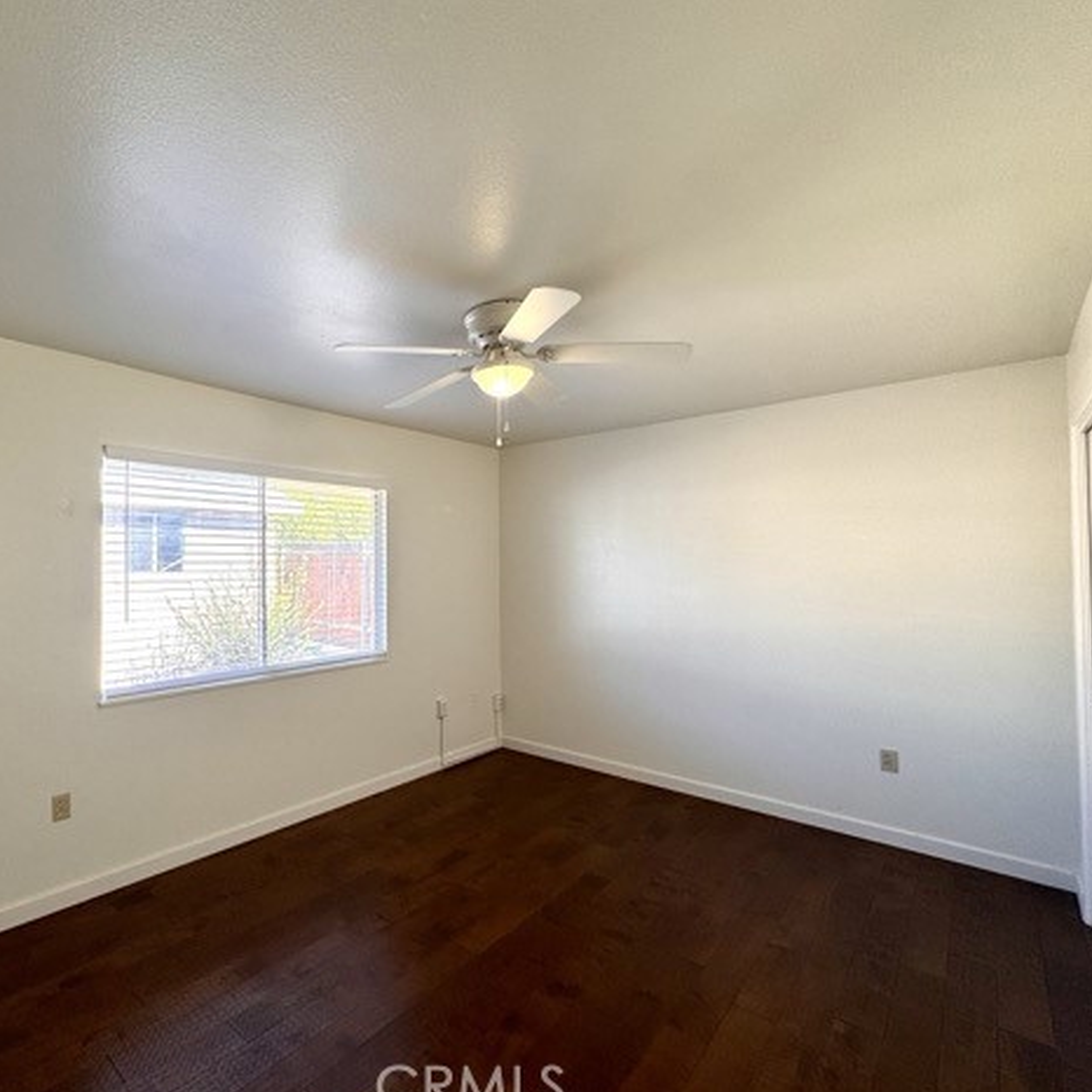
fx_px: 607
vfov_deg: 84.0
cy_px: 558
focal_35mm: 17
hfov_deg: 82.0
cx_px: 394
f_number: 2.2
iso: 64
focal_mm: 2.22
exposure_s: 1/120
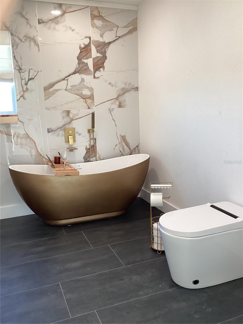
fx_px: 290
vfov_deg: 58.4
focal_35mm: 31
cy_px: 162
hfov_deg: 45.4
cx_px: 122
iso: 100
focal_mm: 3.3
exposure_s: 1/60
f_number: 2.4
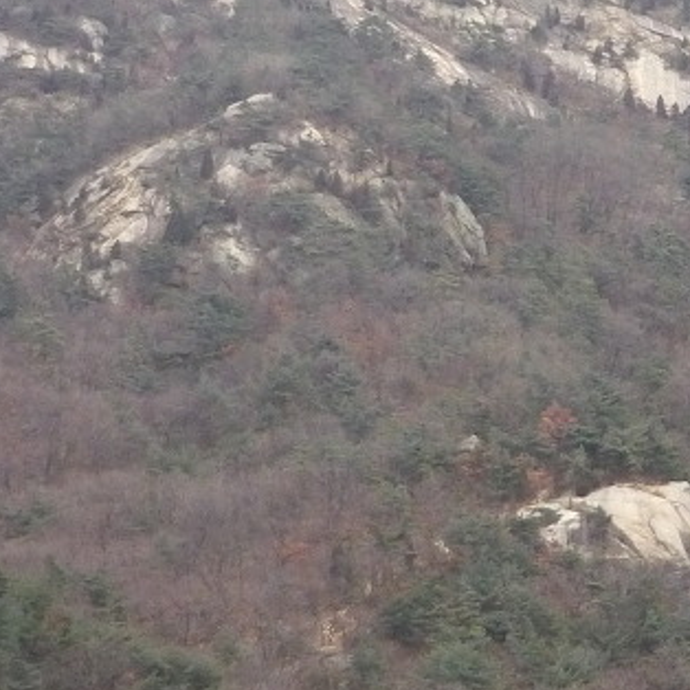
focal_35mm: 117
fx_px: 2639
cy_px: 163
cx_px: 955
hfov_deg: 14.2
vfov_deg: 14.8
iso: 400
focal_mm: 7.2
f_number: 3
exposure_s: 1/640
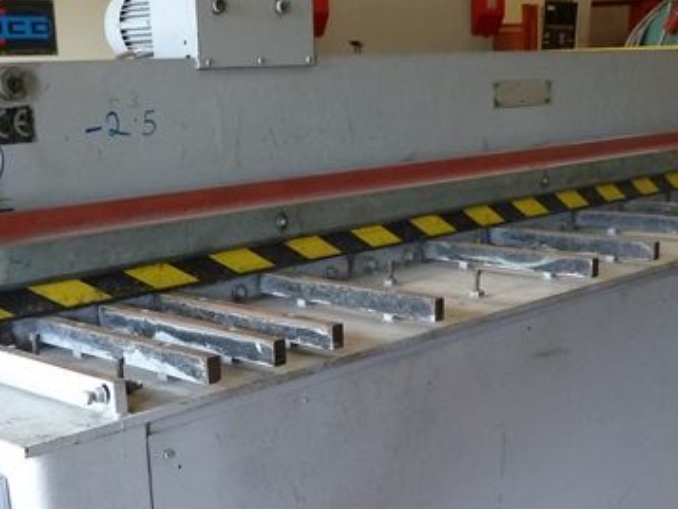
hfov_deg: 34.3
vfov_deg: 25.7
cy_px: 395
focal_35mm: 56
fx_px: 1097
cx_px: 351
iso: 200
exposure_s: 1/30
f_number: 3.3
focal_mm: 4.1
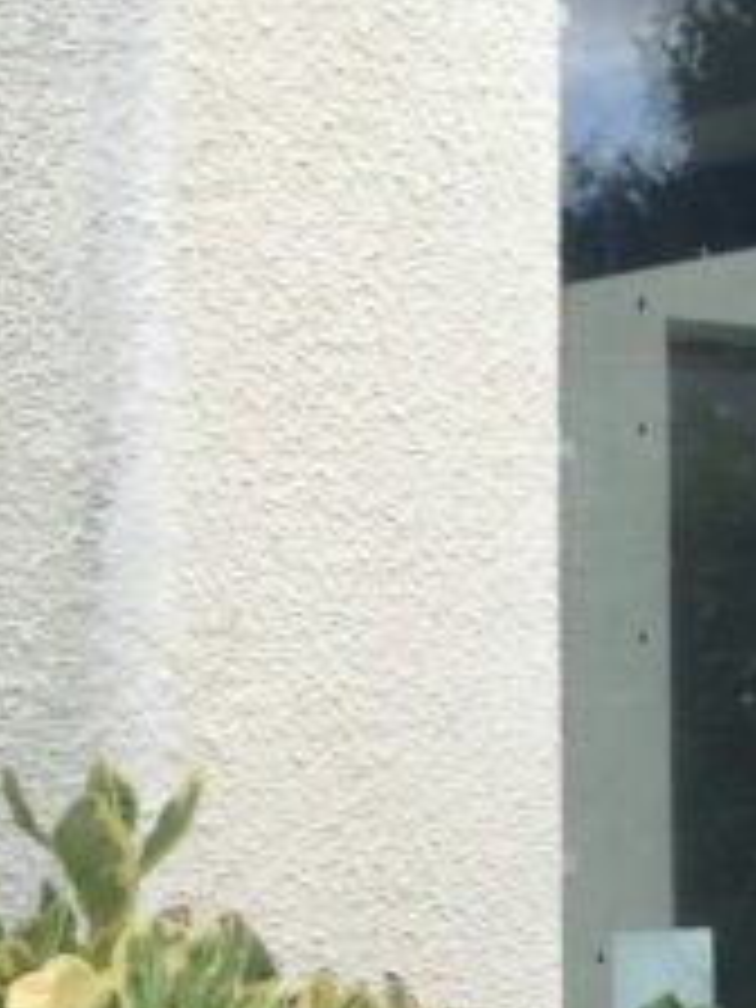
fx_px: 4397
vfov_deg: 13.1
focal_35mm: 151
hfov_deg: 9.6
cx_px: 1130
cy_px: 603
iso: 50
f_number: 2.4
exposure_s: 1/542
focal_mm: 4.12
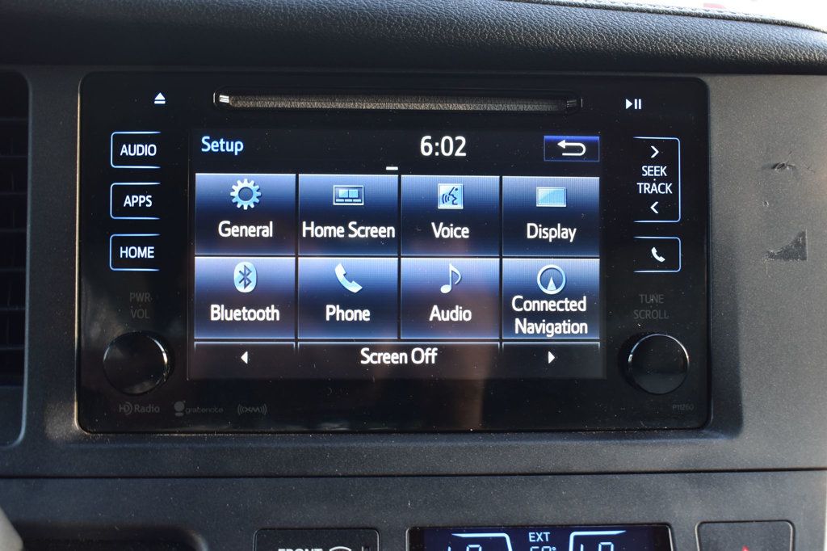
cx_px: 414
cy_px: 276
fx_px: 964
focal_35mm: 42
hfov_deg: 46.4
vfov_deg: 31.9
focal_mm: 28
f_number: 6.3
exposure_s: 1/15
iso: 450
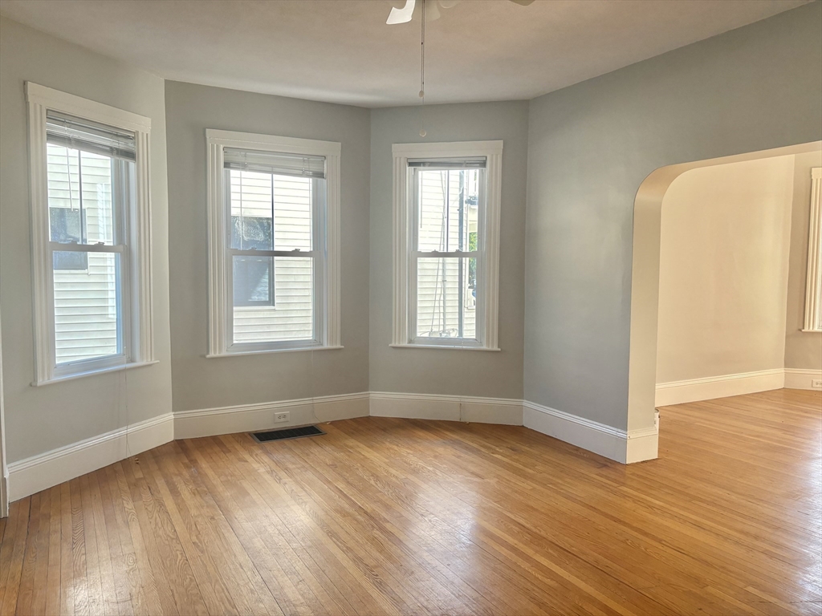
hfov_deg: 67.3
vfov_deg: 53.1
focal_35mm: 26
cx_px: 411
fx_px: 617
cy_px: 308
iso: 80
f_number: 1.6
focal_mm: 5.96
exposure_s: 1/234
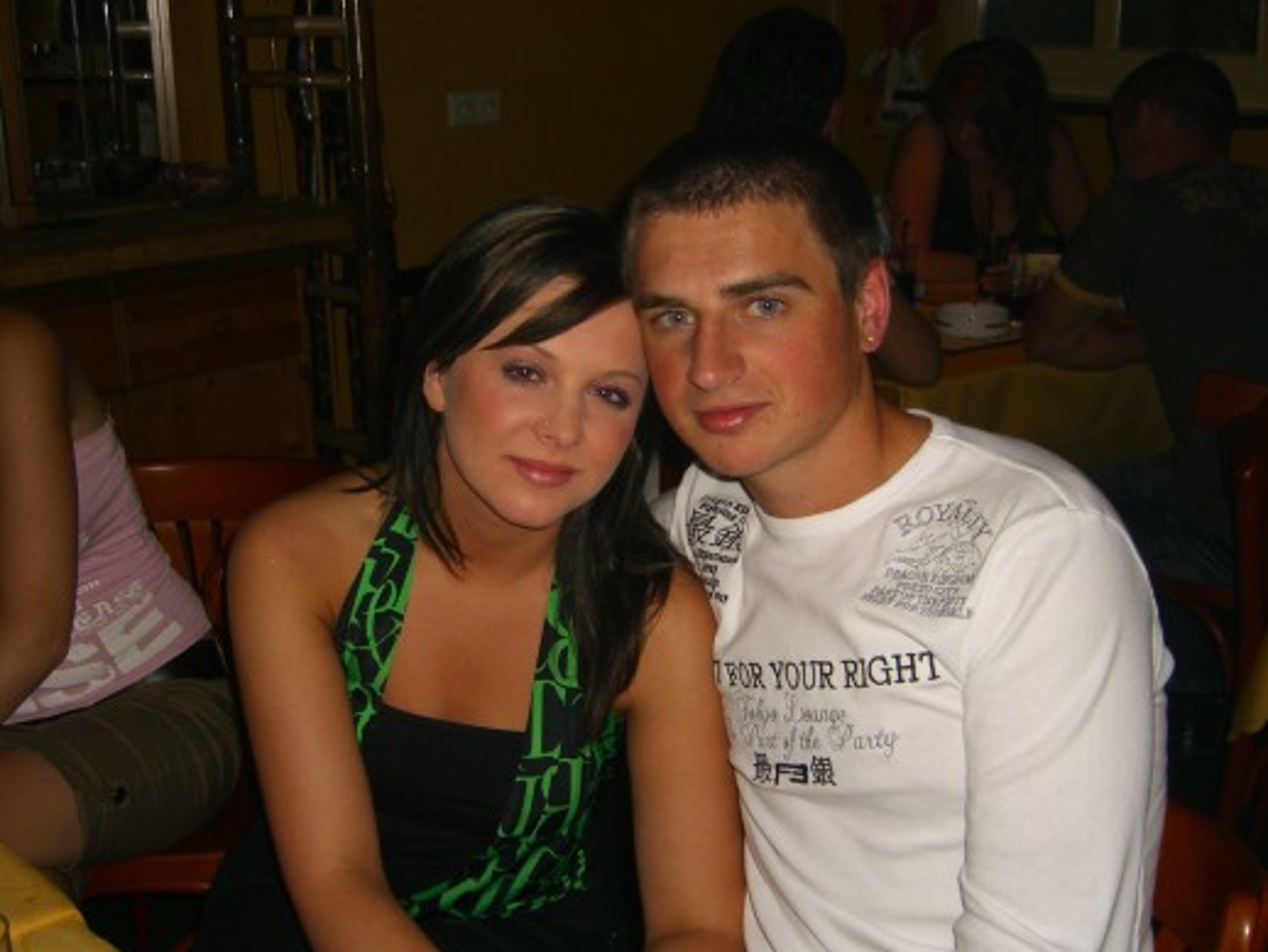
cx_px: 617
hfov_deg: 42.9
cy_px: 497
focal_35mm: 44
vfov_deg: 32.9
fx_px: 1612
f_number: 2.8
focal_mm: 7.9
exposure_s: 1/60
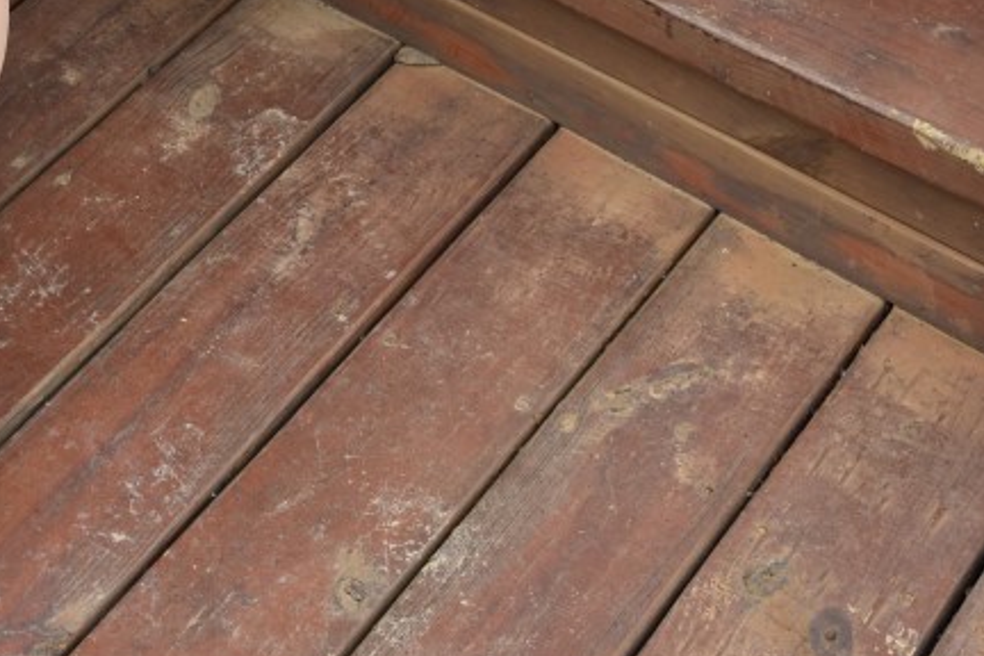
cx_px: 137
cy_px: 20
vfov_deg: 13.5
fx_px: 2733
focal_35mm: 100
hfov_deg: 20.1
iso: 200
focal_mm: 32
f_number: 6.3
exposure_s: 1/125
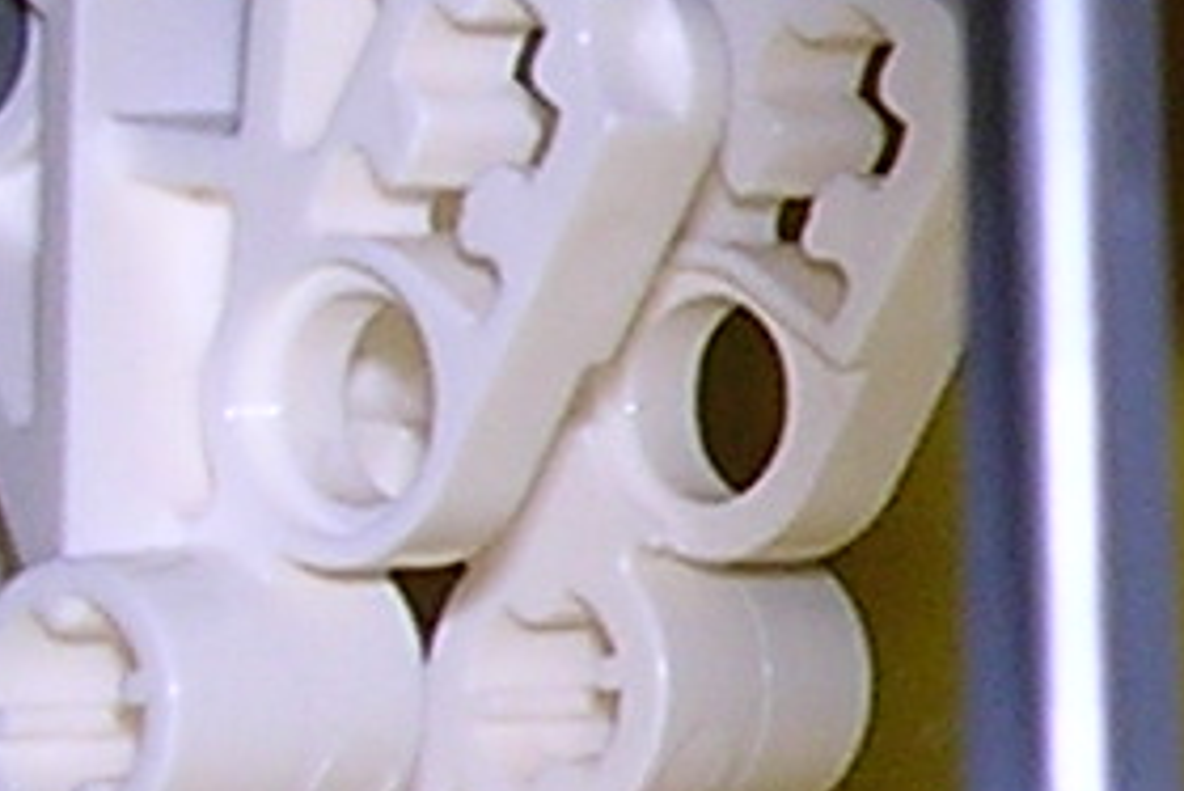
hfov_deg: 6.8
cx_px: 2503
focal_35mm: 289
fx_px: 9509
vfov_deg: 4.8
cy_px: 140
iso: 100
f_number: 5.6
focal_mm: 5.8
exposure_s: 1/60.1
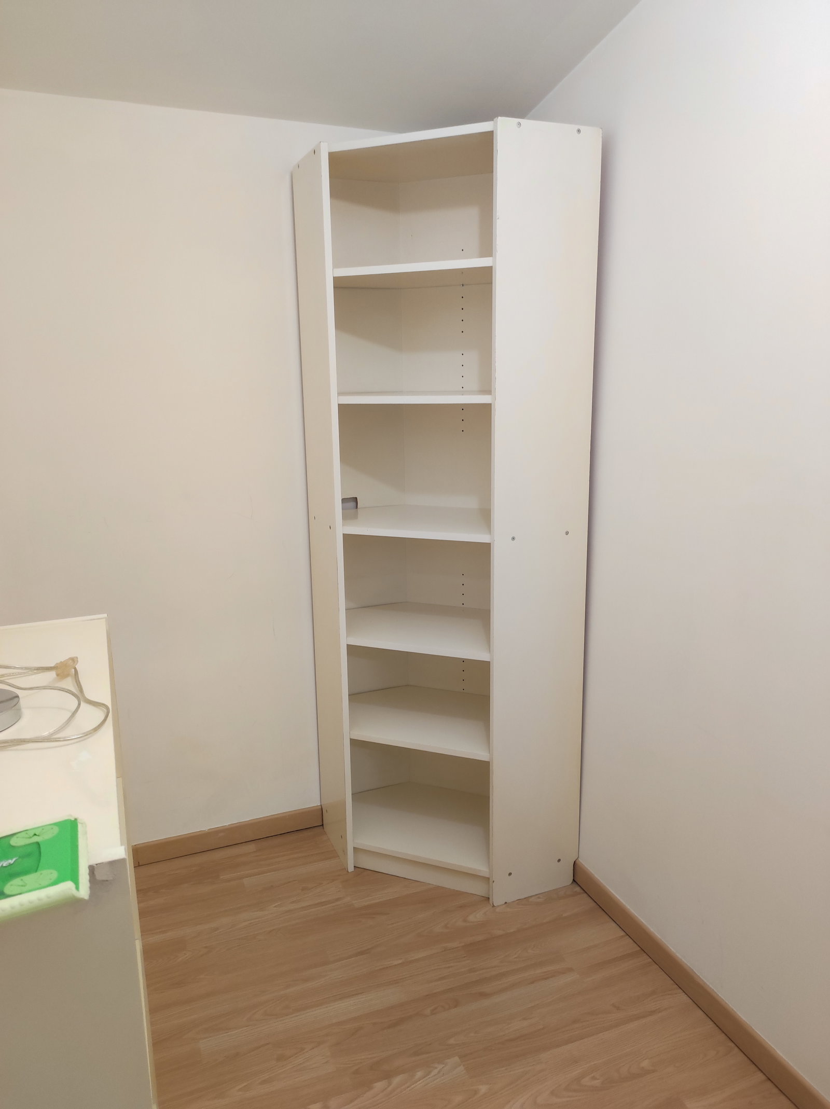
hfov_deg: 54.8
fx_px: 800
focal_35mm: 25
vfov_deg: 69.4
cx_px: 415
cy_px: 554
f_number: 1.79
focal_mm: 4.7
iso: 886
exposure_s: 1/50
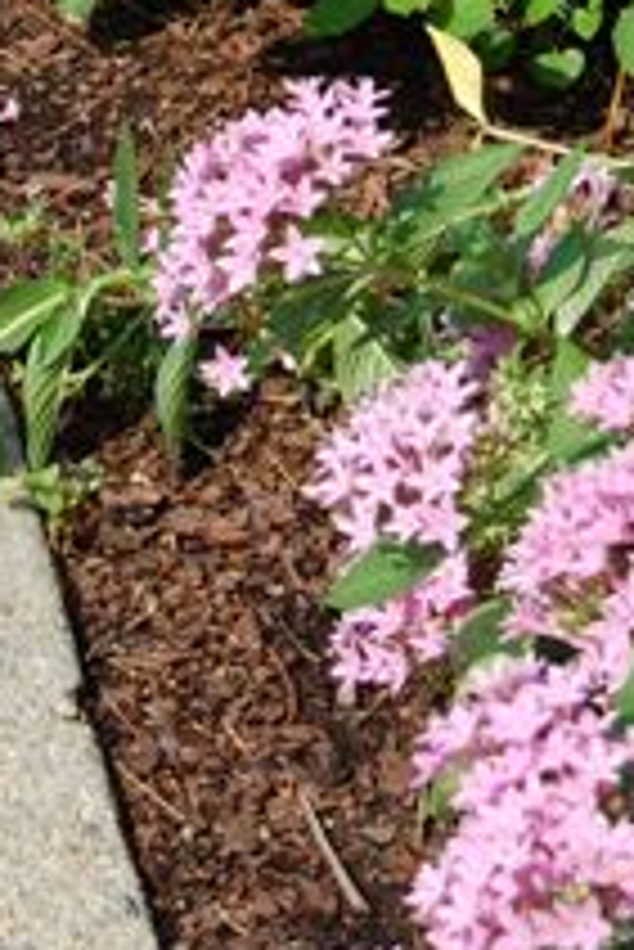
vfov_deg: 10.5
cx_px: 540
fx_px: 5037
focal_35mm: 191
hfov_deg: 7.2
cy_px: -288
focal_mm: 42
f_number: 9
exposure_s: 1/320
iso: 200
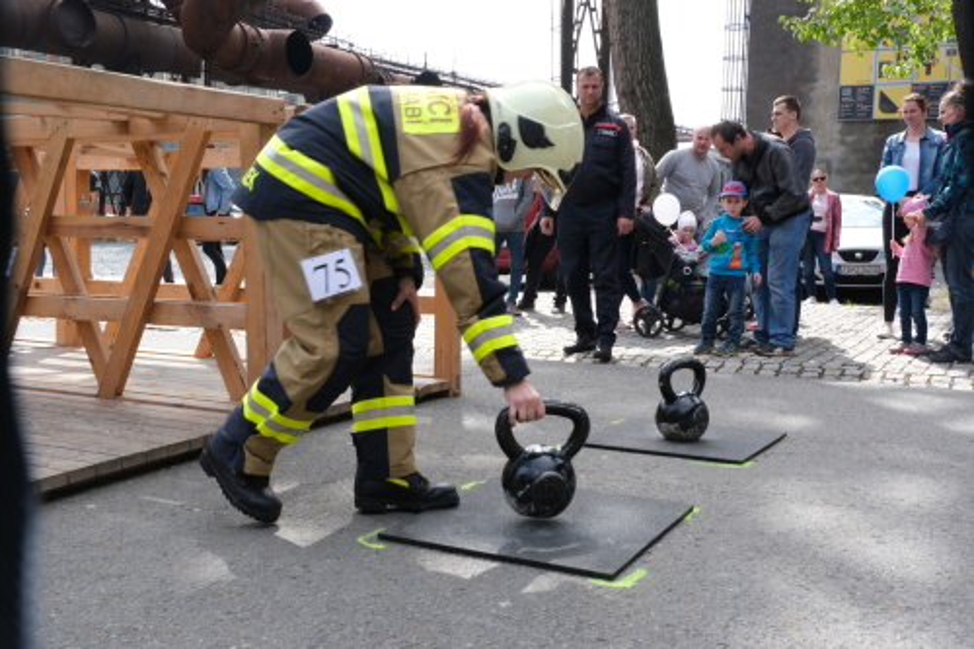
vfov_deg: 36.8
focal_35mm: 36
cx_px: 487
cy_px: 324
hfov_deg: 53.1
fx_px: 974
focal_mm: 24.3
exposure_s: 1/125
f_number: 16
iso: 800
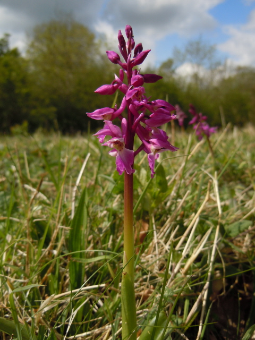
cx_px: 128
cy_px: 170
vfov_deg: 60.0
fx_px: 295
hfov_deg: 46.8
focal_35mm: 30
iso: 100
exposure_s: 1/320
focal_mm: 5.4
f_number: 7
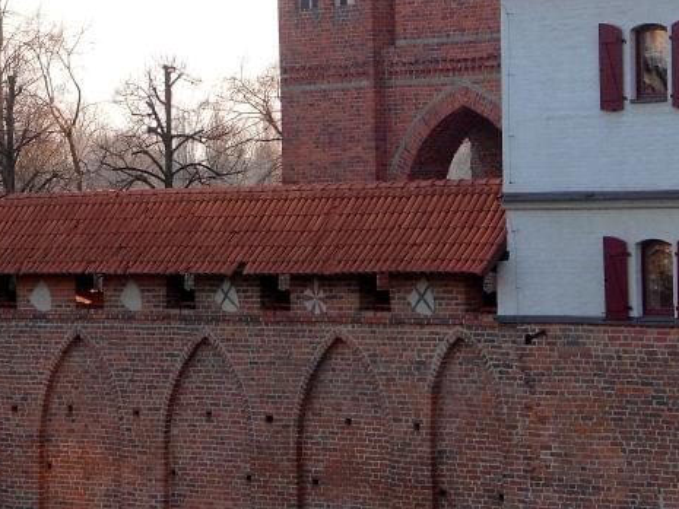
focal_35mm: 163
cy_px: 114
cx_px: 412
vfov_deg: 9.1
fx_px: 3198
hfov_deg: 12.1
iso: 80
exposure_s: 1/50
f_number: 4.7
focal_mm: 13.2
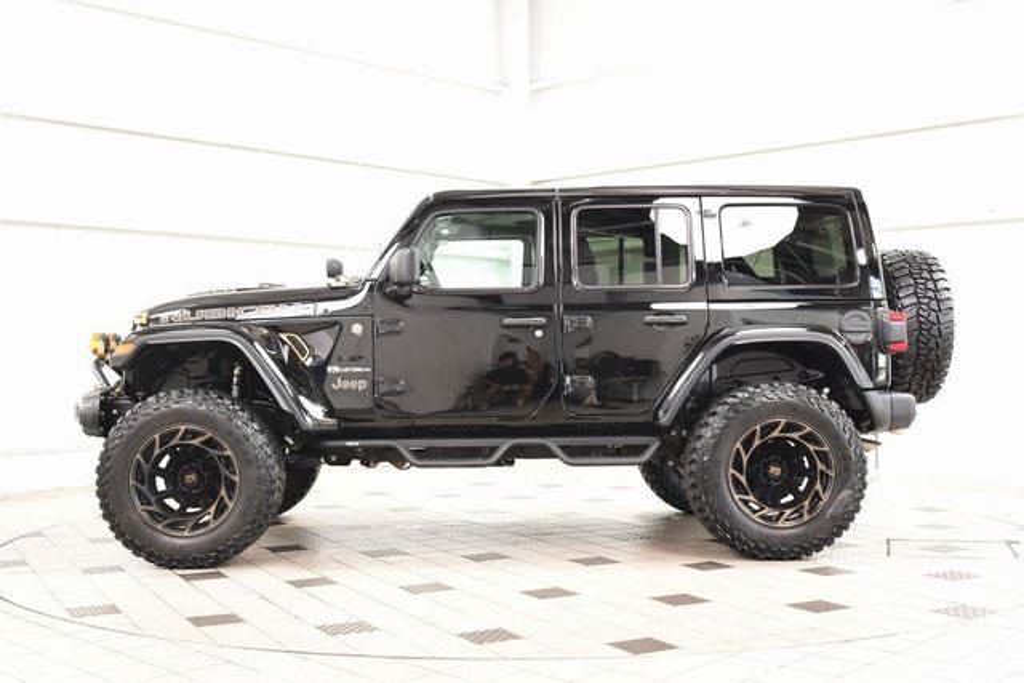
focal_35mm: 44
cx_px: 512
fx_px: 1238
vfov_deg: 30.9
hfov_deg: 45.0
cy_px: 342
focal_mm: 29
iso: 1600
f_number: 4.5
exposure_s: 1/30
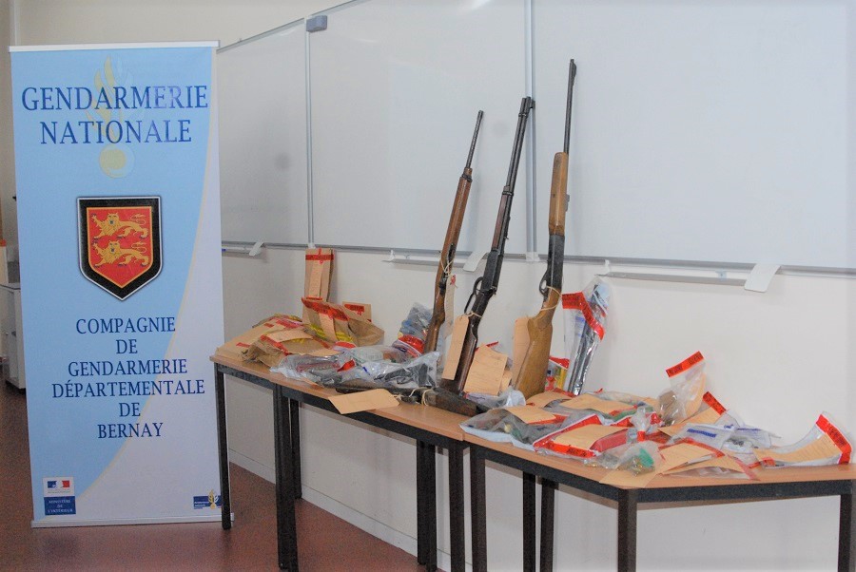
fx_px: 1000
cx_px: 428
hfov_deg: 46.4
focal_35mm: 42
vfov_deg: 32.0
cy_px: 286
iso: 1600
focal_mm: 28
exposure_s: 1/125
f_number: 5.6
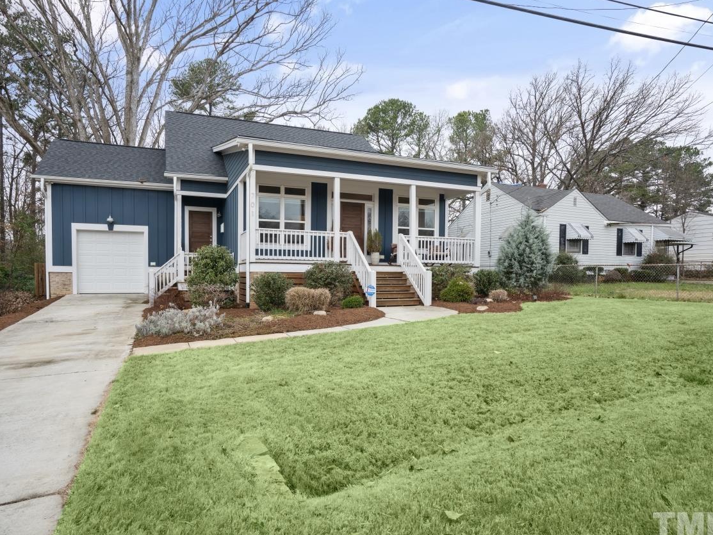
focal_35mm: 21
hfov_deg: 79.0
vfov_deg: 63.5
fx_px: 433
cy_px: 270
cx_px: 348
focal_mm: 19
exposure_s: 1/30
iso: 200
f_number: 9
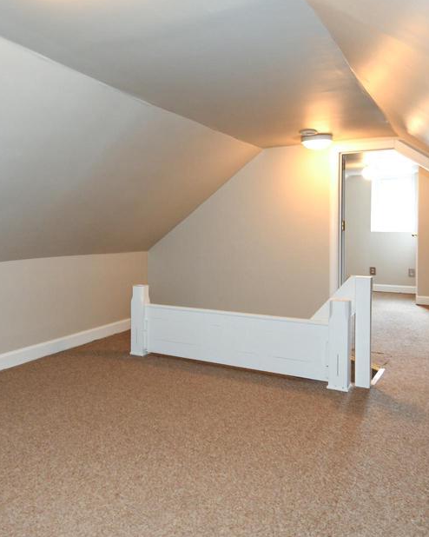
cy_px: 251
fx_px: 445
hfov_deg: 51.0
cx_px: 162
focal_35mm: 28
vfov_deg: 62.2
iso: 1250
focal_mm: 12
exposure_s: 1/60
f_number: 4
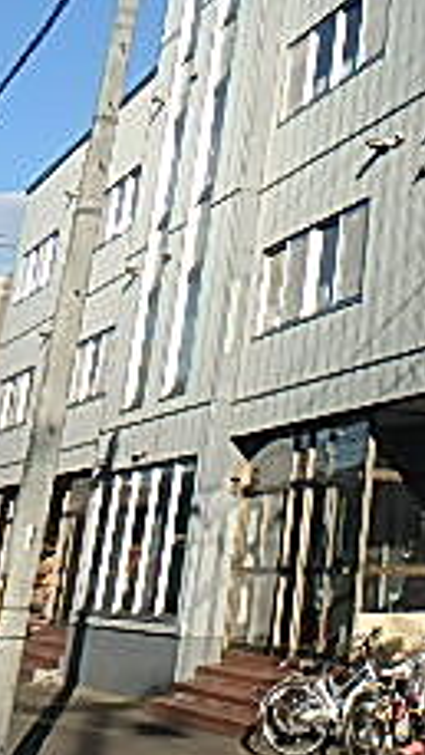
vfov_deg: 31.8
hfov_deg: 16.1
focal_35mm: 64
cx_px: 751
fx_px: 1281
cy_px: 129
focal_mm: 3.7
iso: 125
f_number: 3.5
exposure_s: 1/1000
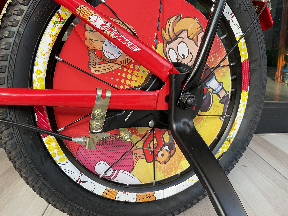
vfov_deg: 48.2
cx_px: 144
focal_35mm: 29
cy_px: 108
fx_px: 241
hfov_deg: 61.7
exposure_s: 1/145
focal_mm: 3
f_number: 1.8
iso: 16
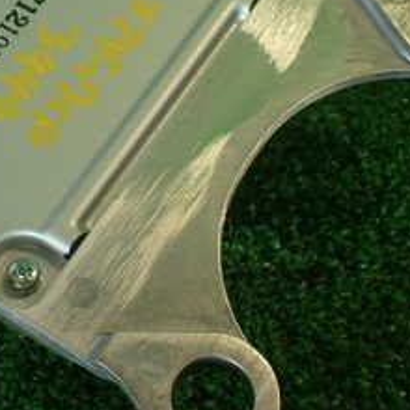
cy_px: 130
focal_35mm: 77
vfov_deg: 22.4
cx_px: 86
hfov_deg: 22.2
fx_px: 1032
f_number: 2.4
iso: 200
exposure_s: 1/60
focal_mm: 5.79
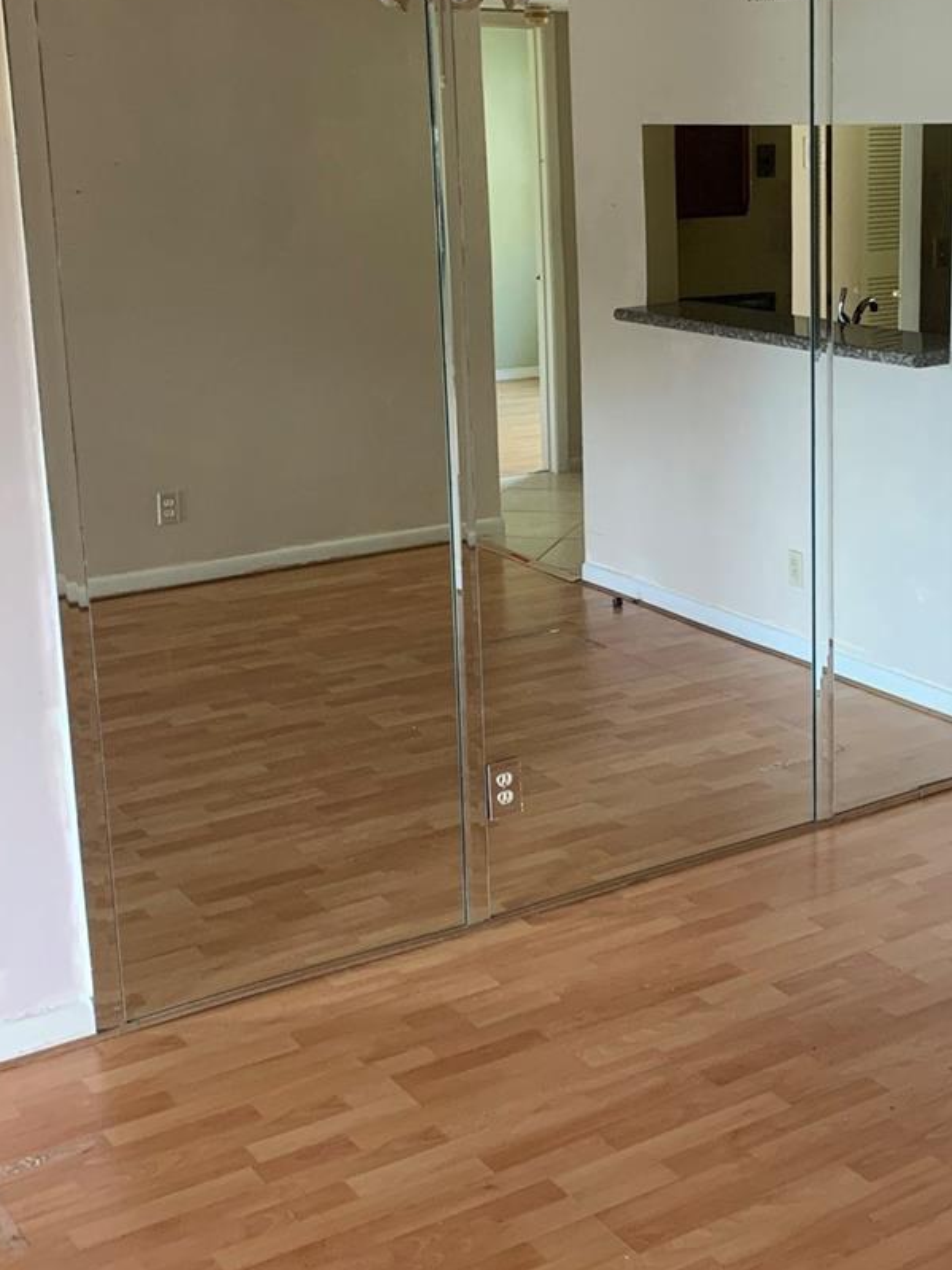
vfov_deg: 38.0
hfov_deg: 28.4
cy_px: 510
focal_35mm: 50
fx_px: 1834
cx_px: 776
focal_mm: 4.25
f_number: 1.8
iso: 160
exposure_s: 1/60
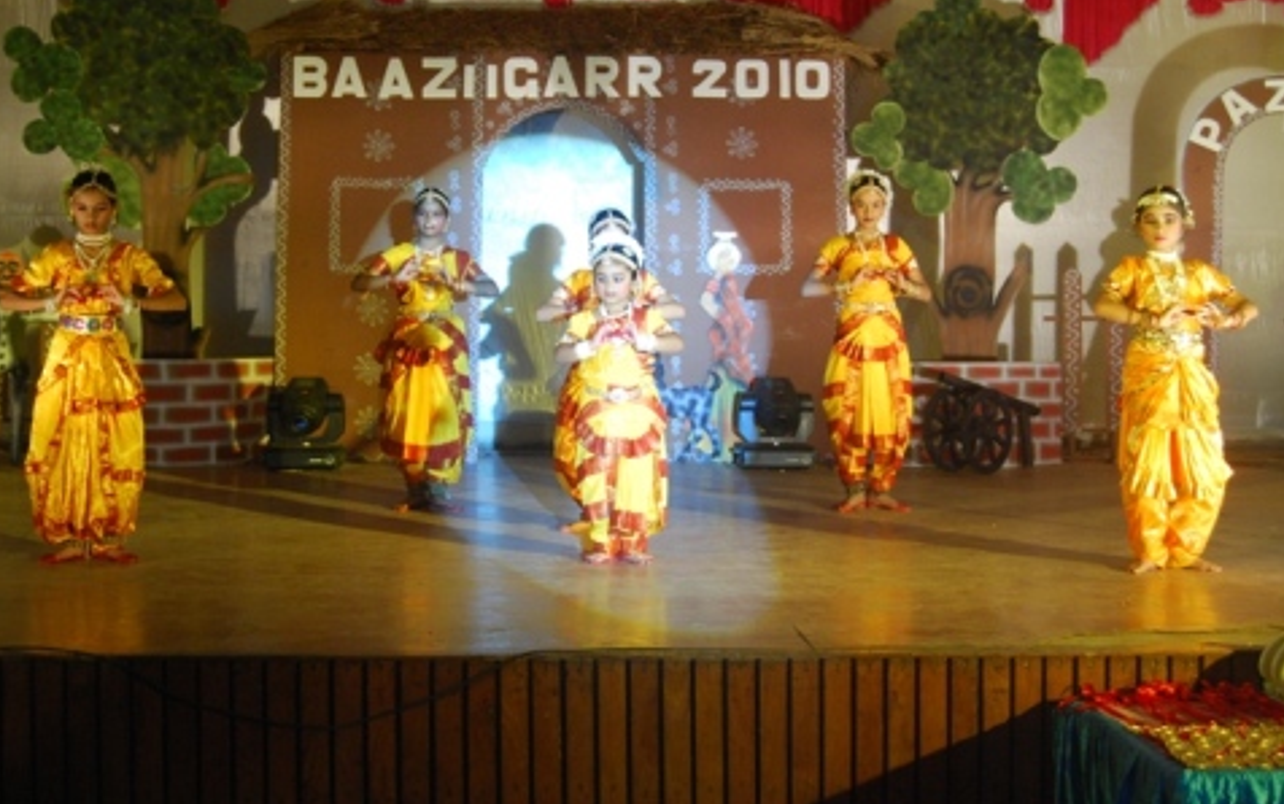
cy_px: 352
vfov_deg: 28.0
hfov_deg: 43.5
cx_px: 607
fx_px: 1610
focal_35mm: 46
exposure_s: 1/30
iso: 800
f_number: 5.6
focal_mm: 26
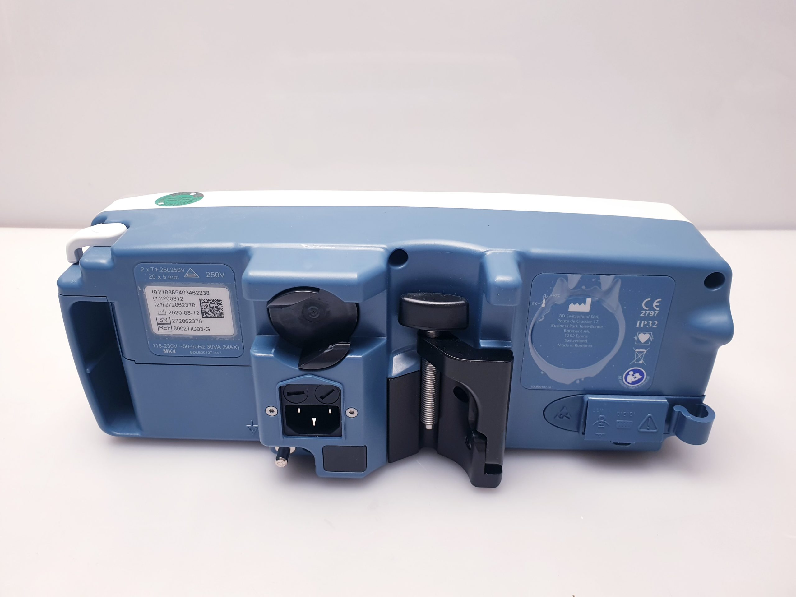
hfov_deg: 67.3
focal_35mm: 26
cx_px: 398
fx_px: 598
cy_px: 298
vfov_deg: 53.1
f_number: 2.4
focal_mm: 4.3
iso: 80
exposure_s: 1/100
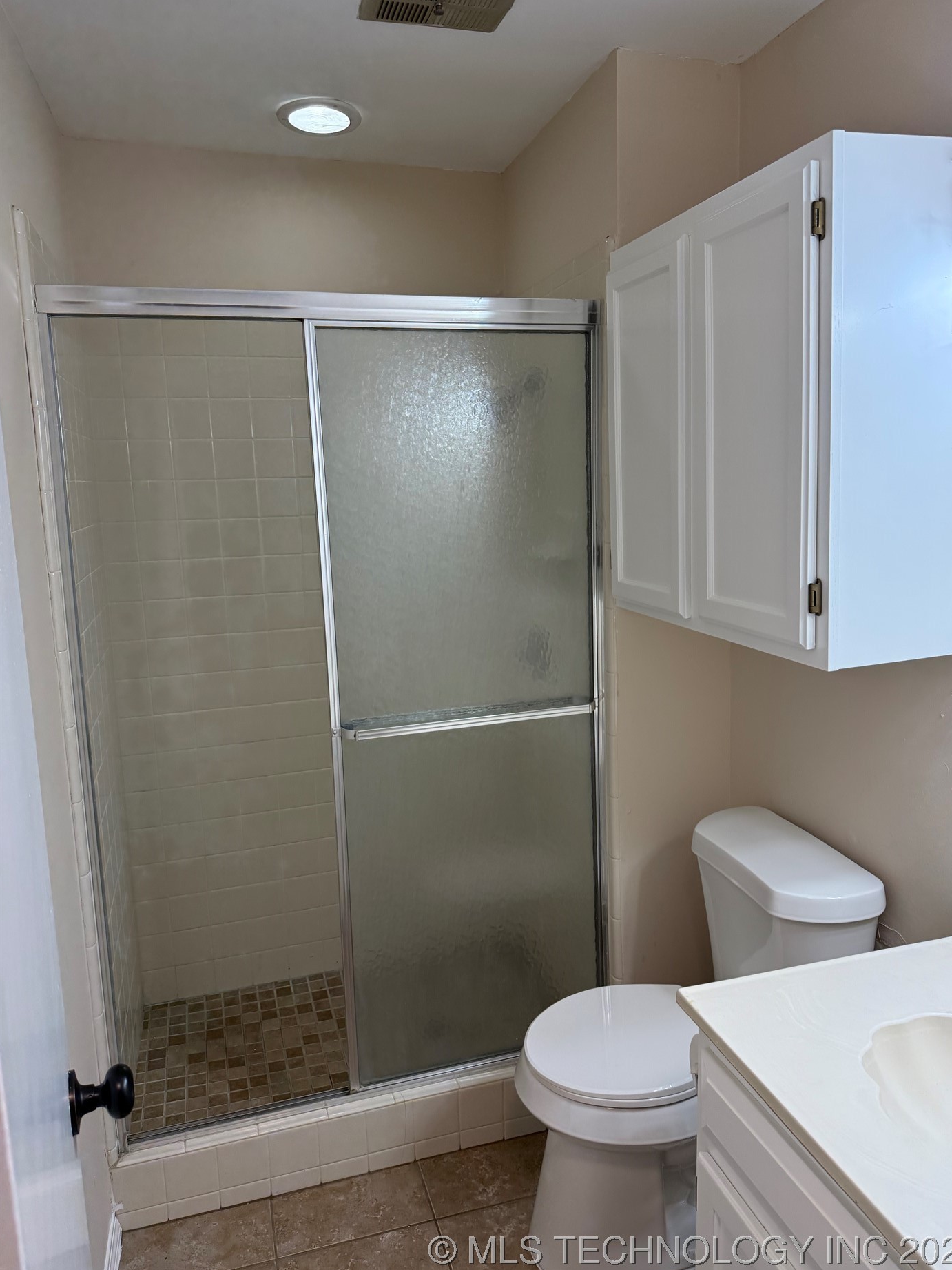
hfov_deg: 54.9
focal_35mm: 25
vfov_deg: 69.4
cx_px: 494
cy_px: 628
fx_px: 917
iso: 160
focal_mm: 6.76
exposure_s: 1/234
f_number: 1.78
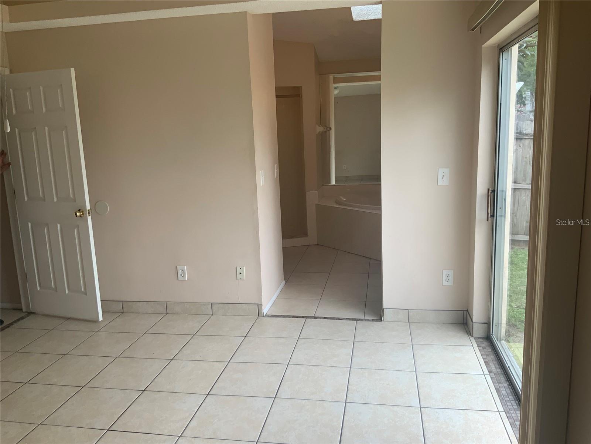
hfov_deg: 61.7
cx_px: 296
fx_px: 495
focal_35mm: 29
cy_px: 222
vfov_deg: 48.2
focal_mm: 3
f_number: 1.8
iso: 16
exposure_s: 1/141
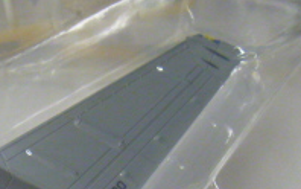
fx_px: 985
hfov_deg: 17.3
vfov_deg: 10.6
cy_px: 267
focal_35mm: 120
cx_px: 96
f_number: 3.5
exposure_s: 1/30
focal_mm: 6.3
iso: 400
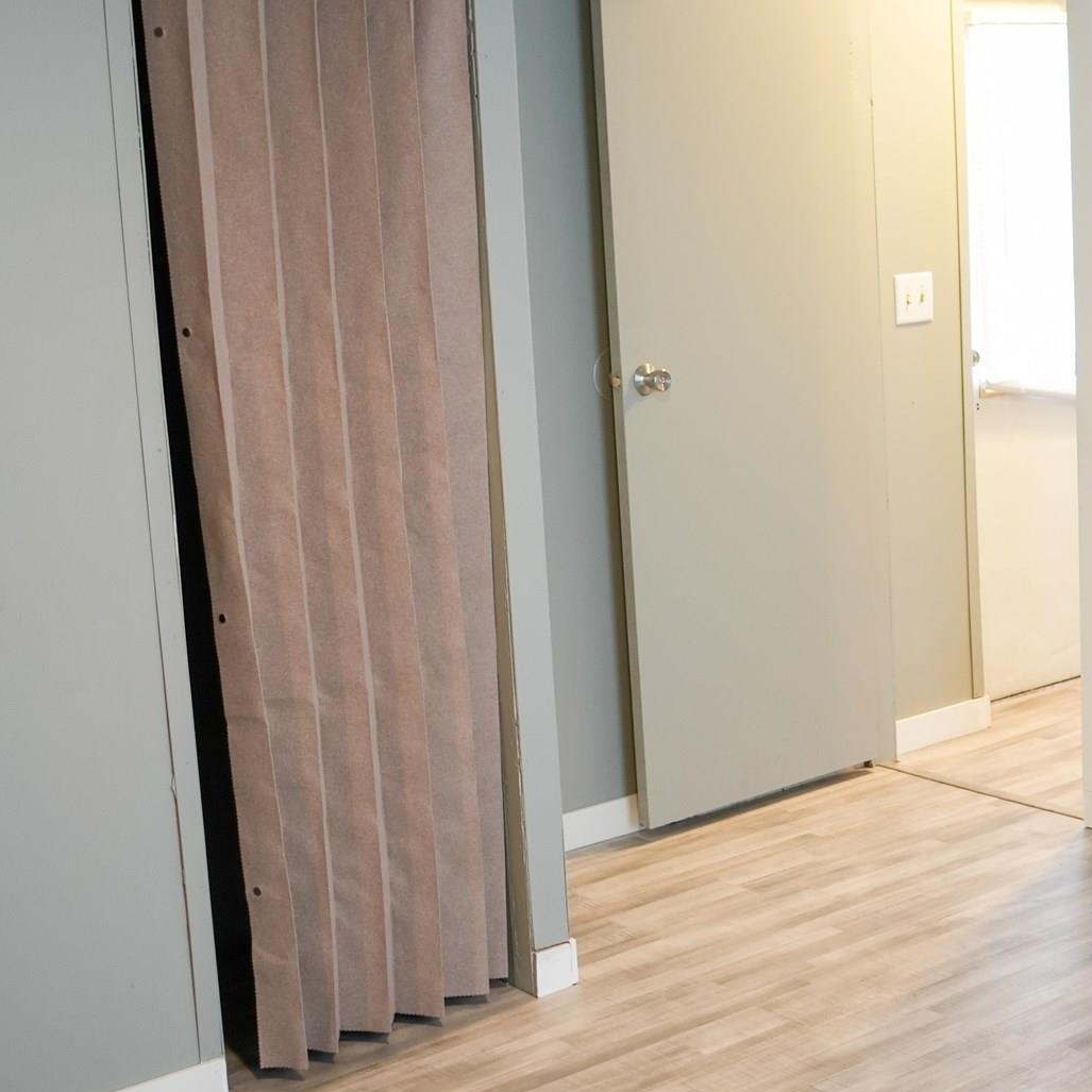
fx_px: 2177
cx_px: 901
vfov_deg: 28.1
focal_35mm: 61
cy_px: 459
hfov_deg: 27.5
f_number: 2.8
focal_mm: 24
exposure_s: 1/30
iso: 320
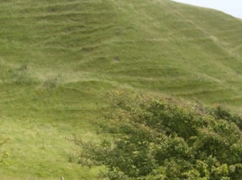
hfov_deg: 14.8
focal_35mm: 133
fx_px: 928
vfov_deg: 11.1
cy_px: 104
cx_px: 45
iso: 100
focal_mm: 11.6
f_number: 6.2
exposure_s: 1/282
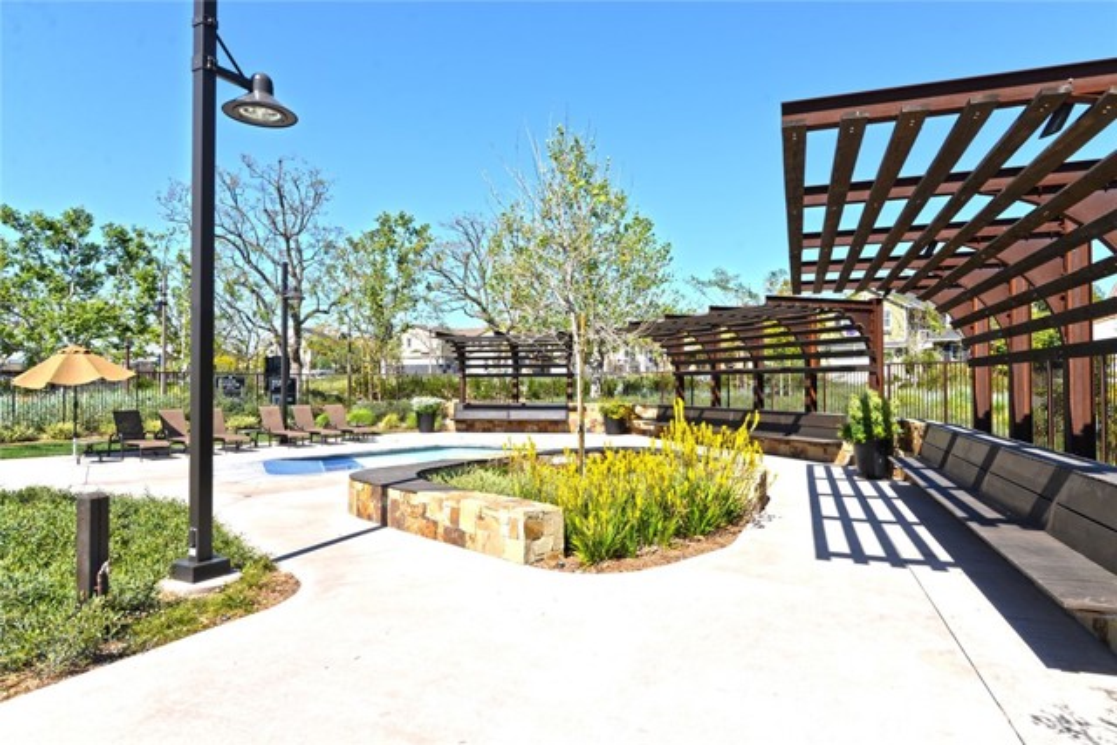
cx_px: 558
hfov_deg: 76.1
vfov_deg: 55.1
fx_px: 714
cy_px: 372
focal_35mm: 23
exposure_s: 1/250
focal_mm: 23
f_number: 8
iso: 100
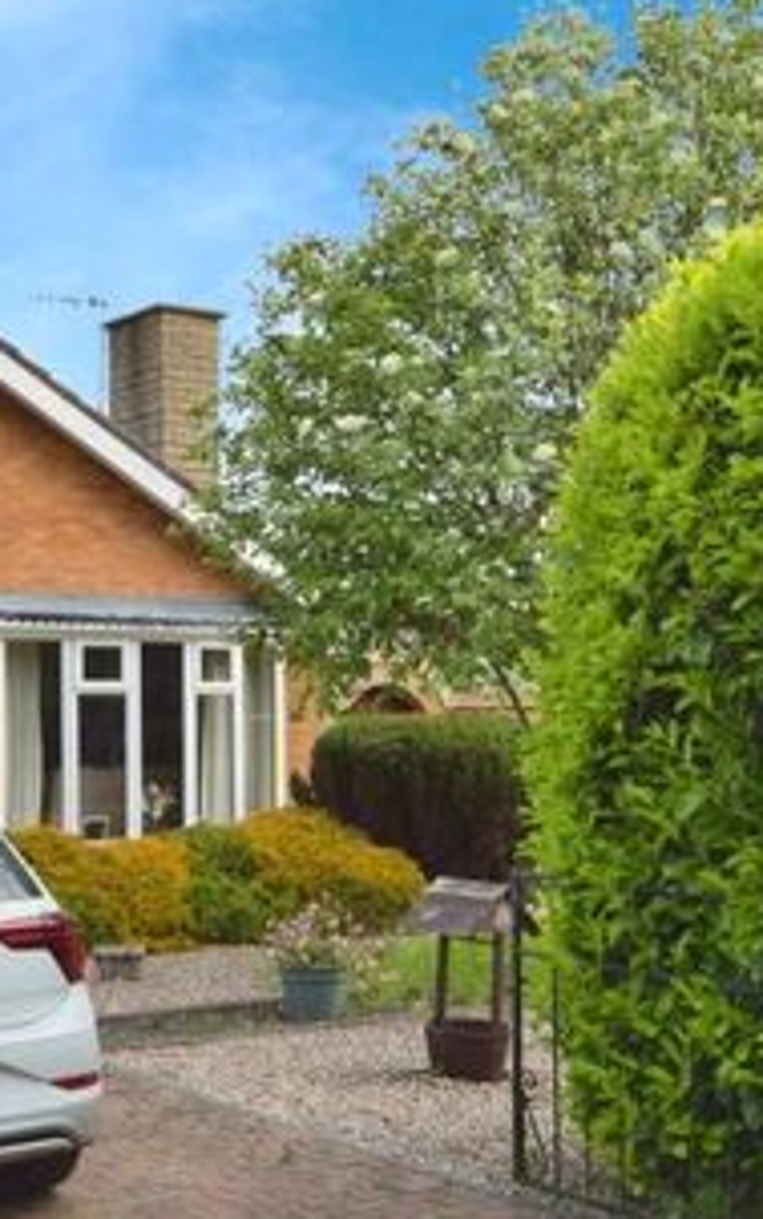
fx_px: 1768
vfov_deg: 38.0
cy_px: 684
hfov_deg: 23.8
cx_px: 113
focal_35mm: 53
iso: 200
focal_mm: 15
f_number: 8
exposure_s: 1/250
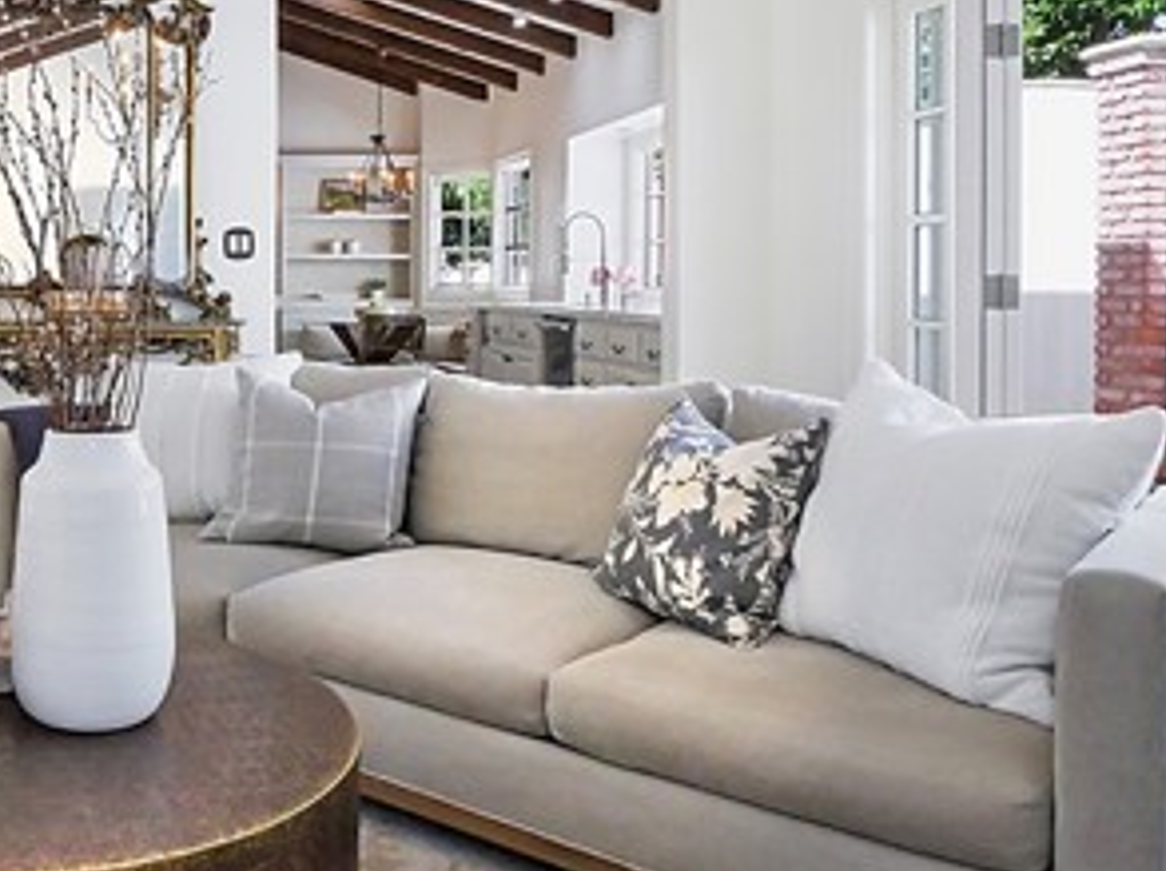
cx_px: 99
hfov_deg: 47.0
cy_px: 426
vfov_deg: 40.6
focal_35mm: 35
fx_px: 1177
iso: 1250
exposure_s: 1/100
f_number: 9
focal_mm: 8
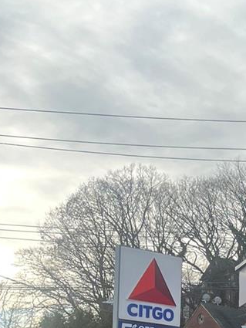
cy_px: 478
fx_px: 890
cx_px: 433
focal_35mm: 94
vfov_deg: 18.7
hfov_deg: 14.1
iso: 50
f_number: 1.6
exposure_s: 1/751
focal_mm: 5.1
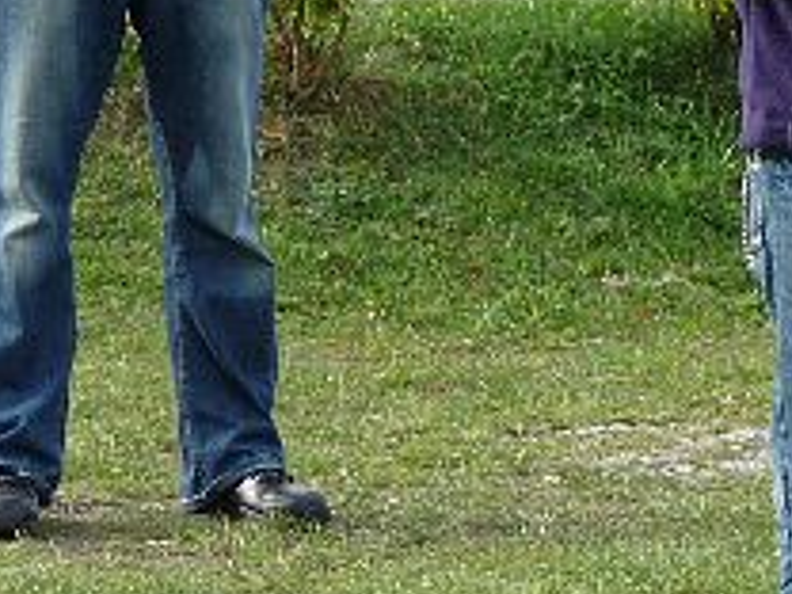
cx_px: 956
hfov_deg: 3.3
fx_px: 13911
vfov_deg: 2.4
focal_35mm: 608
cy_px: 0
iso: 100
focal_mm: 27.1
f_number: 4.8
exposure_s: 1/160
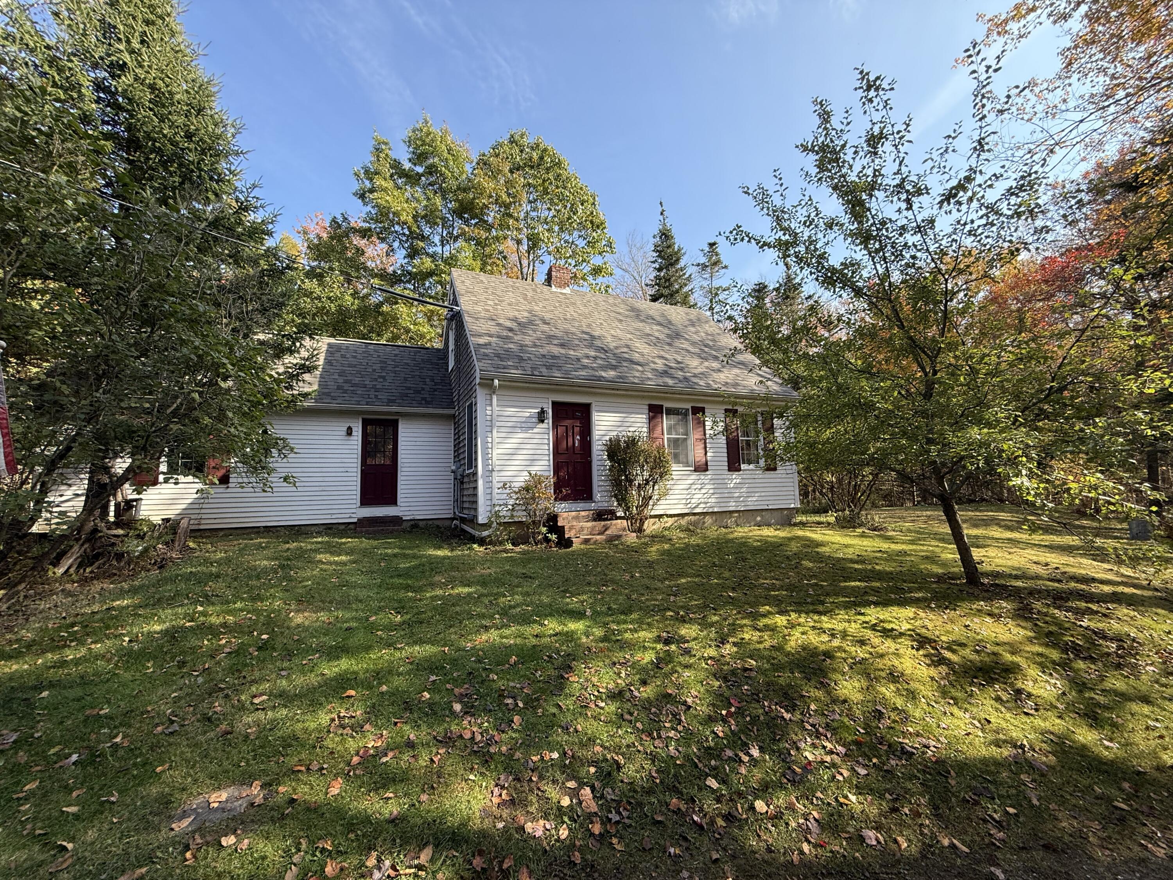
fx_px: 474
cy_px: 440
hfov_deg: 102.1
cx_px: 586
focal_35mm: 14
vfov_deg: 85.7
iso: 64
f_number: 2.2
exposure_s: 1/522
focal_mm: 2.22
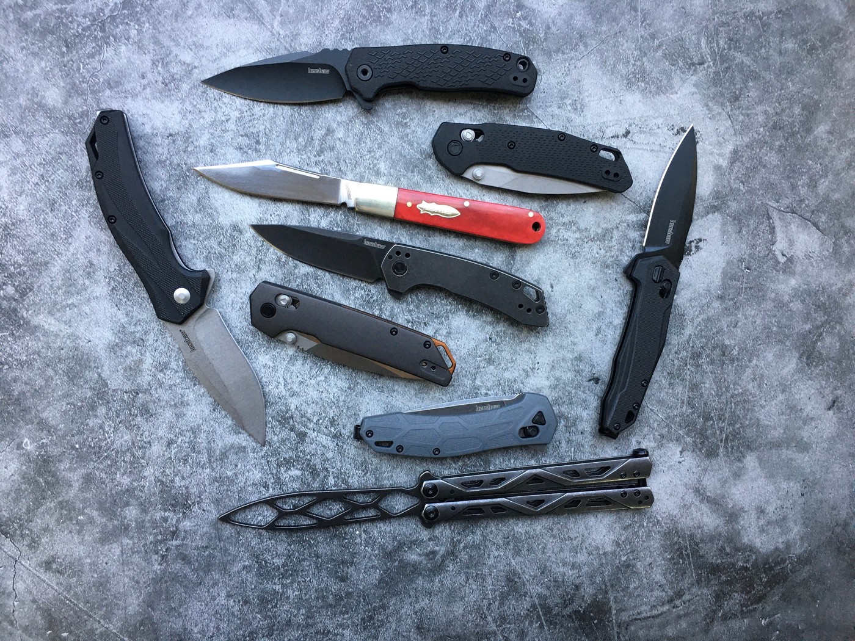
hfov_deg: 61.7
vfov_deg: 48.2
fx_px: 716
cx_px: 428
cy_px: 320
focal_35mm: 29
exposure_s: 1/33
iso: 100
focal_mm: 4.15
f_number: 2.2
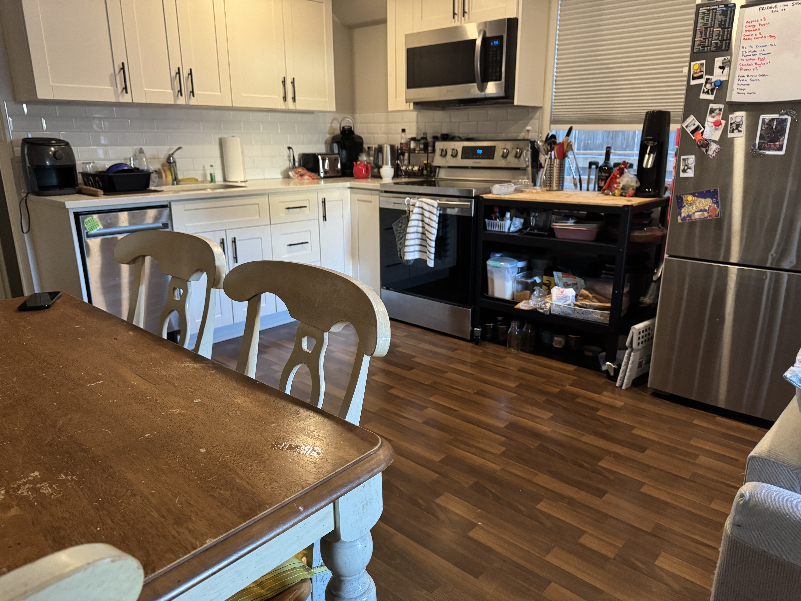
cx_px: 400
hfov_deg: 71.6
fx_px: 555
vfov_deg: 56.8
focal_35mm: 24
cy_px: 300
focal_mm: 6.76
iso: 640
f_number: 1.78
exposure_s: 1/40
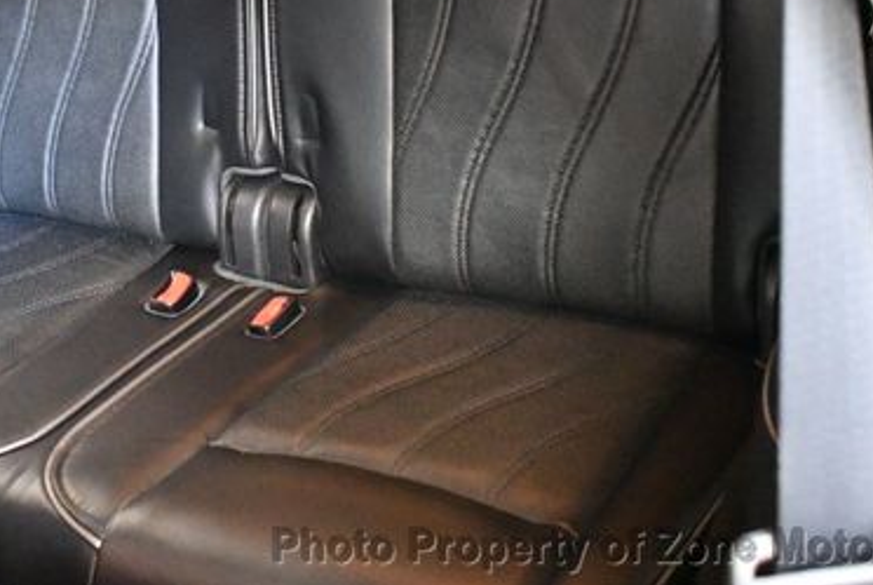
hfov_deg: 31.9
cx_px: 244
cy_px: 89
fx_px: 1505
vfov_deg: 21.6
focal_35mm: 62
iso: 12800
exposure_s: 1/40
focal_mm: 18
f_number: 3.5
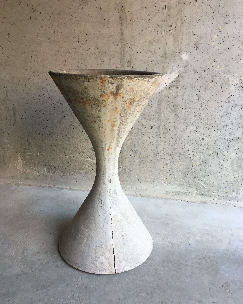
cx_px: 124
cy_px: 162
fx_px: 279
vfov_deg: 57.1
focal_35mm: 31
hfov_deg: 47.1
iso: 32
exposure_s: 1/33
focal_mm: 4.15
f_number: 2.2
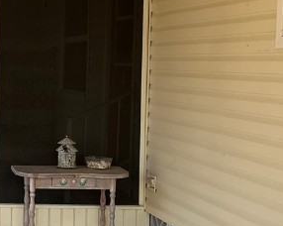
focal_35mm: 91
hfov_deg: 19.2
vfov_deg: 16.9
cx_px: -101
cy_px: 118
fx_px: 761
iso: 50
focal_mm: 5.1
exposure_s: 1/400
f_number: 1.6
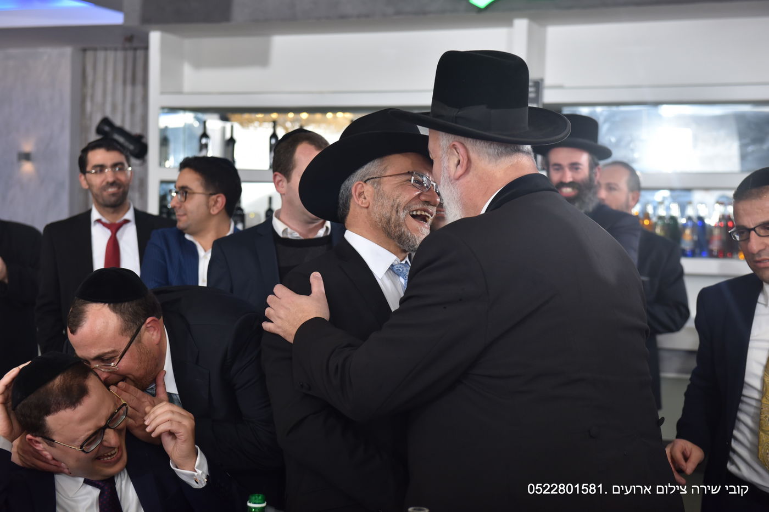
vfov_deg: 22.6
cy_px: 256
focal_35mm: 60
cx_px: 384
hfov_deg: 33.4
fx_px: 1281
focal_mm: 60
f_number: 4
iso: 800
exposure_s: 1/200
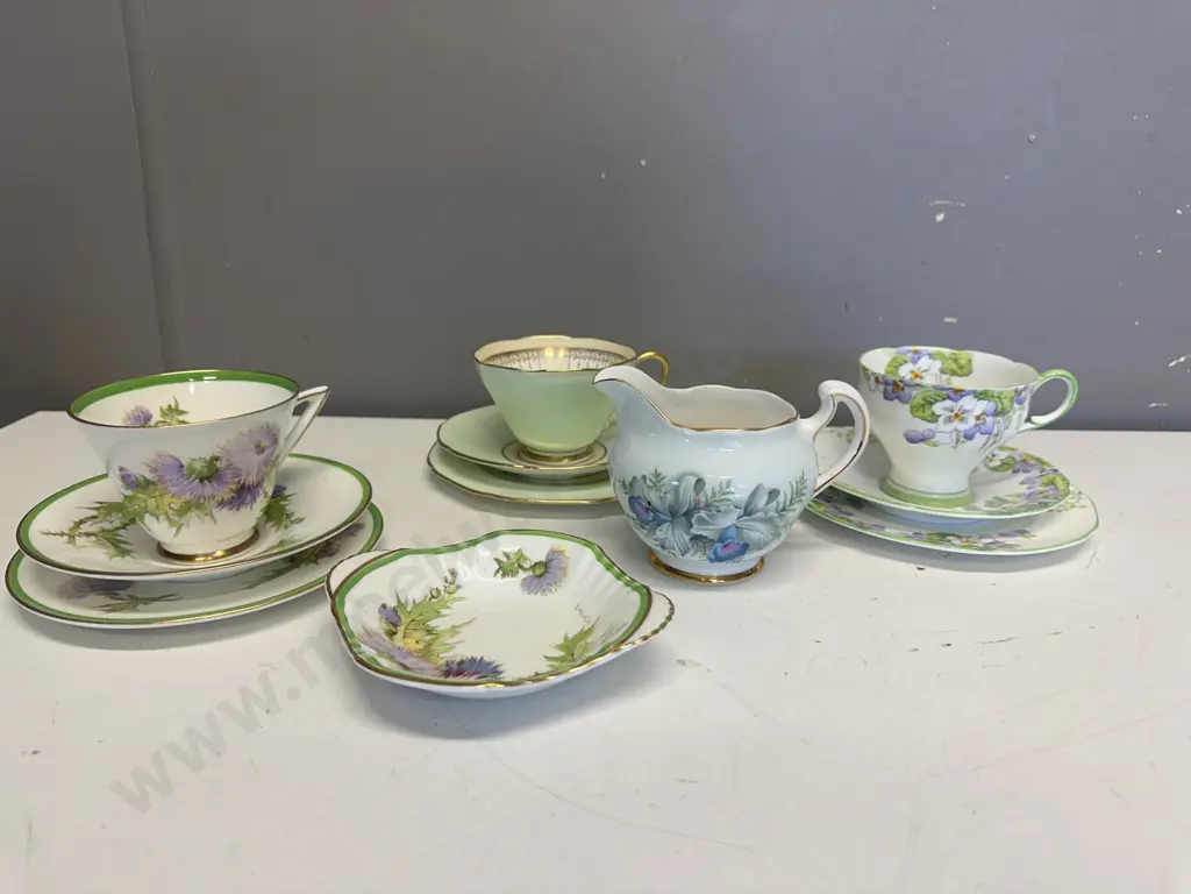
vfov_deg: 56.8
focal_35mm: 24
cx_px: 596
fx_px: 826
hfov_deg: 71.6
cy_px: 447
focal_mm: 6.86
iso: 64
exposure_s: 1/100
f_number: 1.78
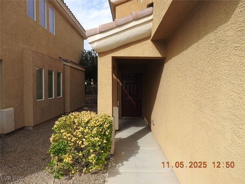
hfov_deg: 71.6
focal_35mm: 24
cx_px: 122
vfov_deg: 56.8
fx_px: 170
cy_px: 92
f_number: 3.3
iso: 100
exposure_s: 1/1000
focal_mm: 4.3
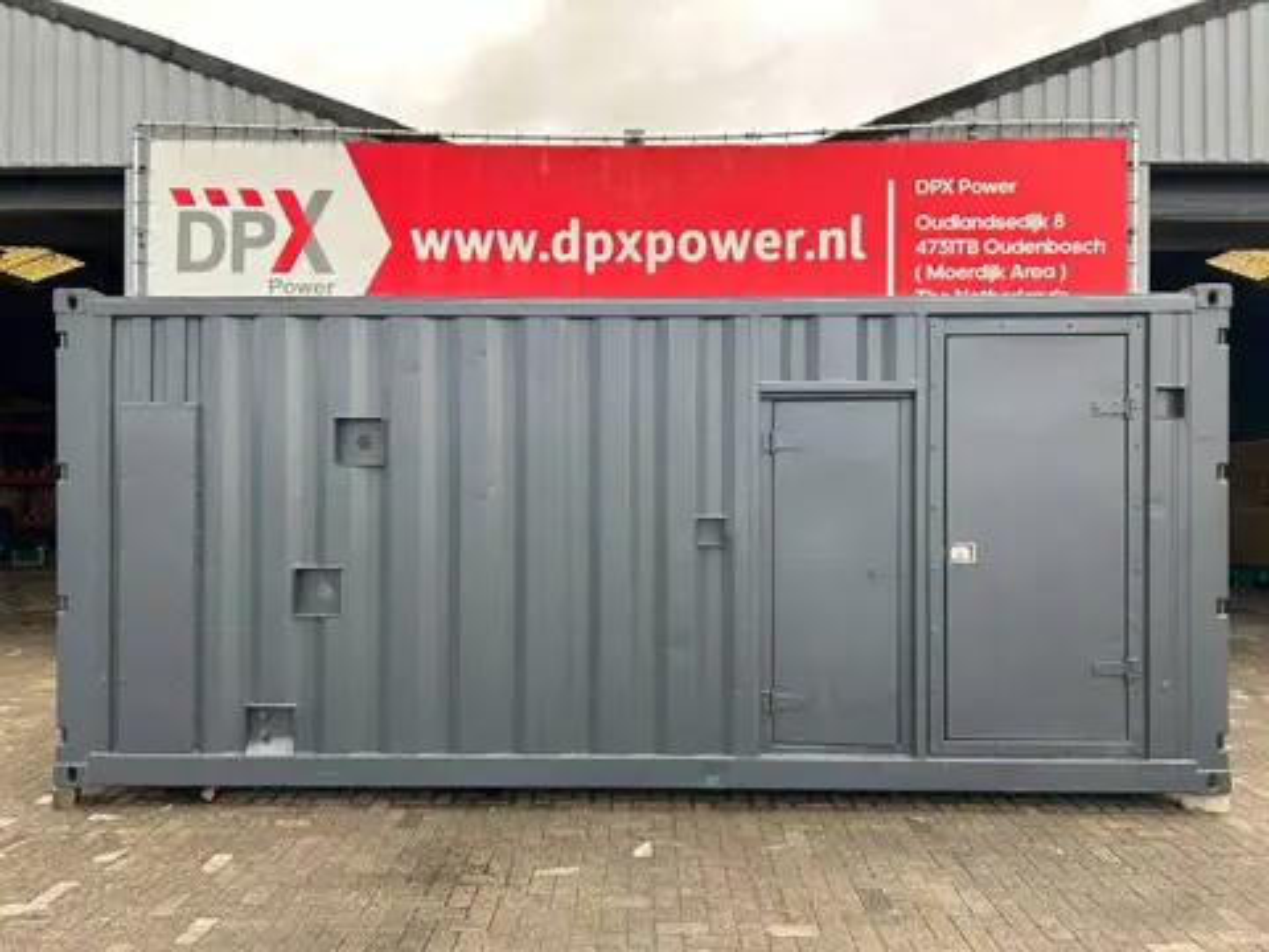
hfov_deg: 67.3
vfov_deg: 53.1
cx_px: 634
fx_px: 953
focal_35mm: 26
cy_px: 476
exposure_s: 1/312
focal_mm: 5.7
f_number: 1.5
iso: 50
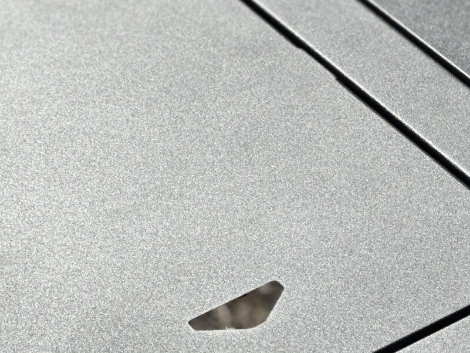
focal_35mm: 246
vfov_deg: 6.0
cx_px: 452
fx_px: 3341
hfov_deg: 8.0
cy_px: -28
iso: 32
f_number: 2.8
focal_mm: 9
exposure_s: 1/1508
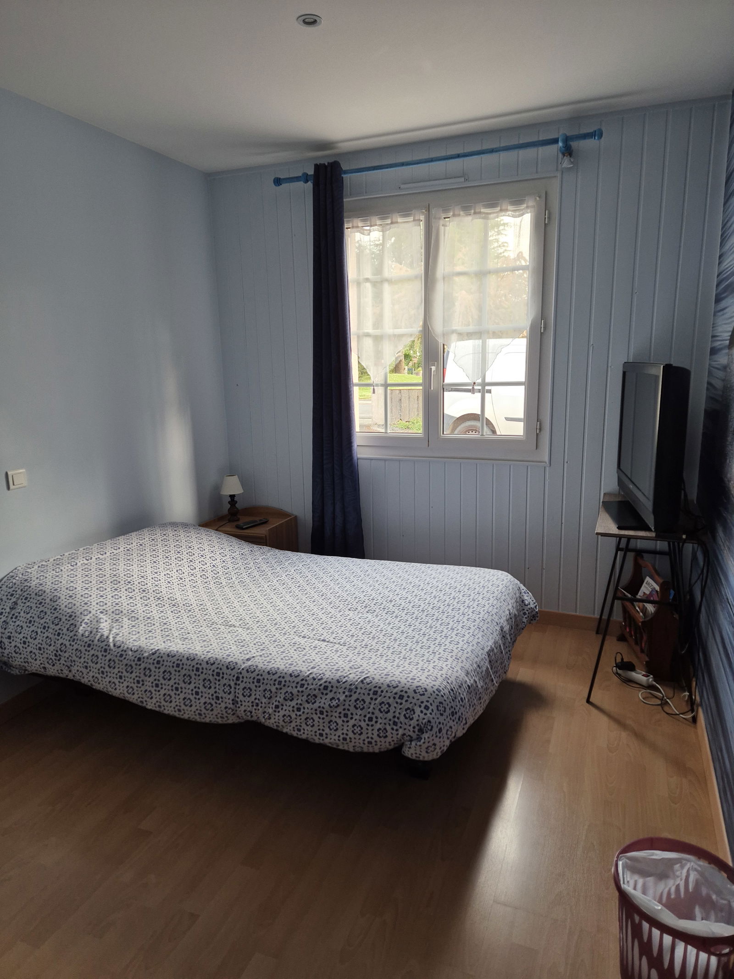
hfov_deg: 58.9
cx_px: 367
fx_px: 650
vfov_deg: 73.9
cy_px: 490
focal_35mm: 23
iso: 160
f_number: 1.8
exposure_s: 1/100
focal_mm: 5.4
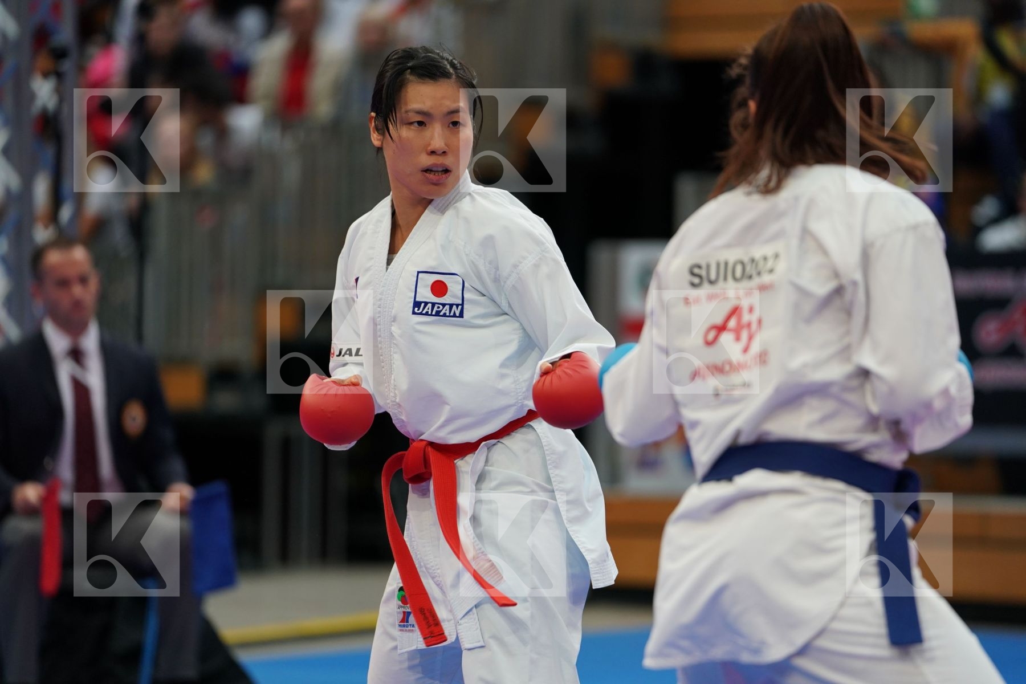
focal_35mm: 200
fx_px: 5700
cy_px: 342
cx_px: 513
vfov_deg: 6.9
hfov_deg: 10.3
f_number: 2.8
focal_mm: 200
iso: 1250
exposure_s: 1/1000
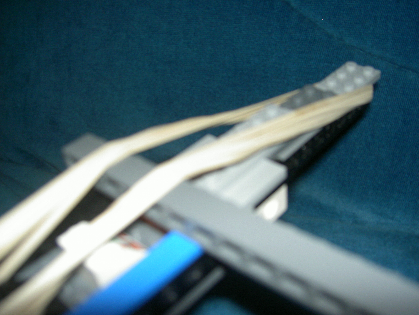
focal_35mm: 39
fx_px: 472
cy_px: 158
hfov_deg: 47.9
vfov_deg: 36.8
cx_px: 210
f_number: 2.8
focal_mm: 8
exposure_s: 1/59.5
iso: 100
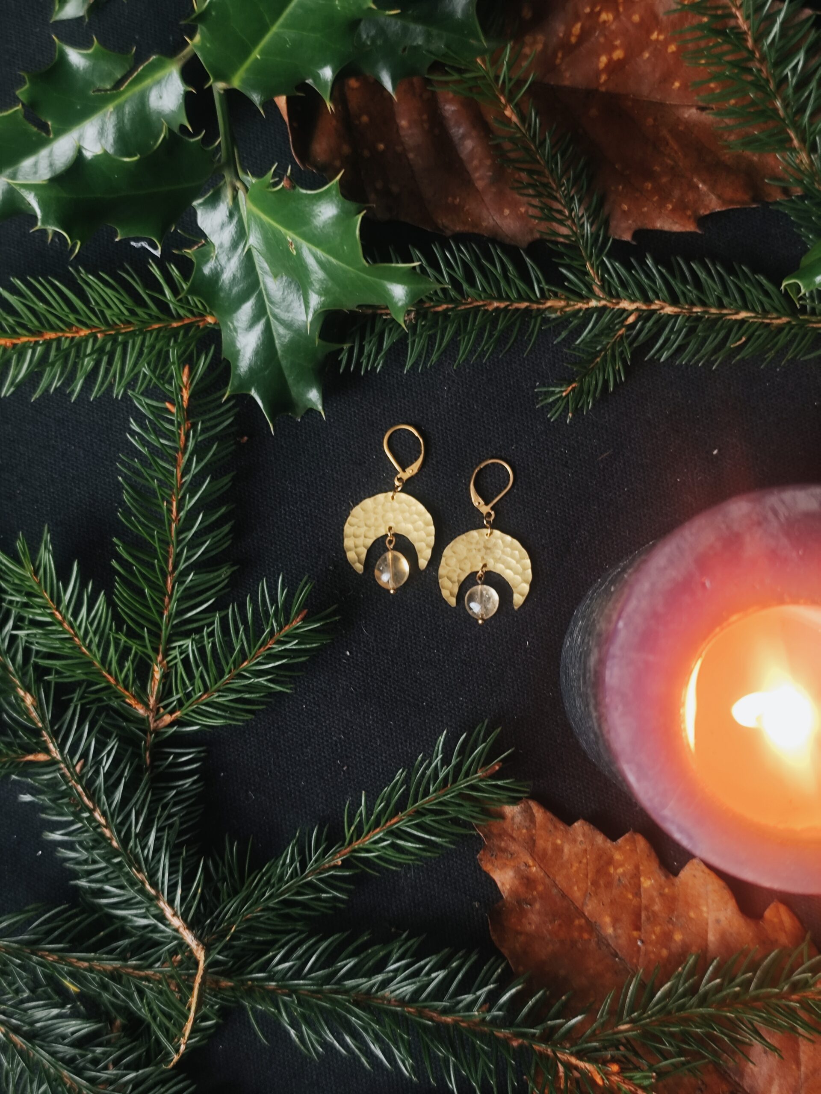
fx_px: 1455
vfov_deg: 41.2
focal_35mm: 46
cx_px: 410
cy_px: 547
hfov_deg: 31.5
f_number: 1.65
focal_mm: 6.19
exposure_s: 1/25
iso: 100
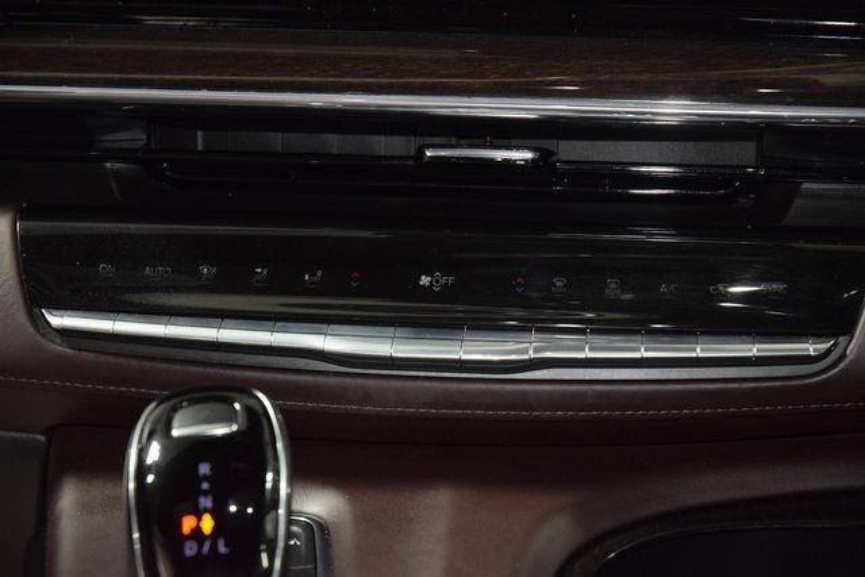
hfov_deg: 19.5
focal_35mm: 105
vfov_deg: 13.0
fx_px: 2523
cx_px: 432
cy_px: 288
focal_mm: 70
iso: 2500
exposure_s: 1/20
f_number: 4.5
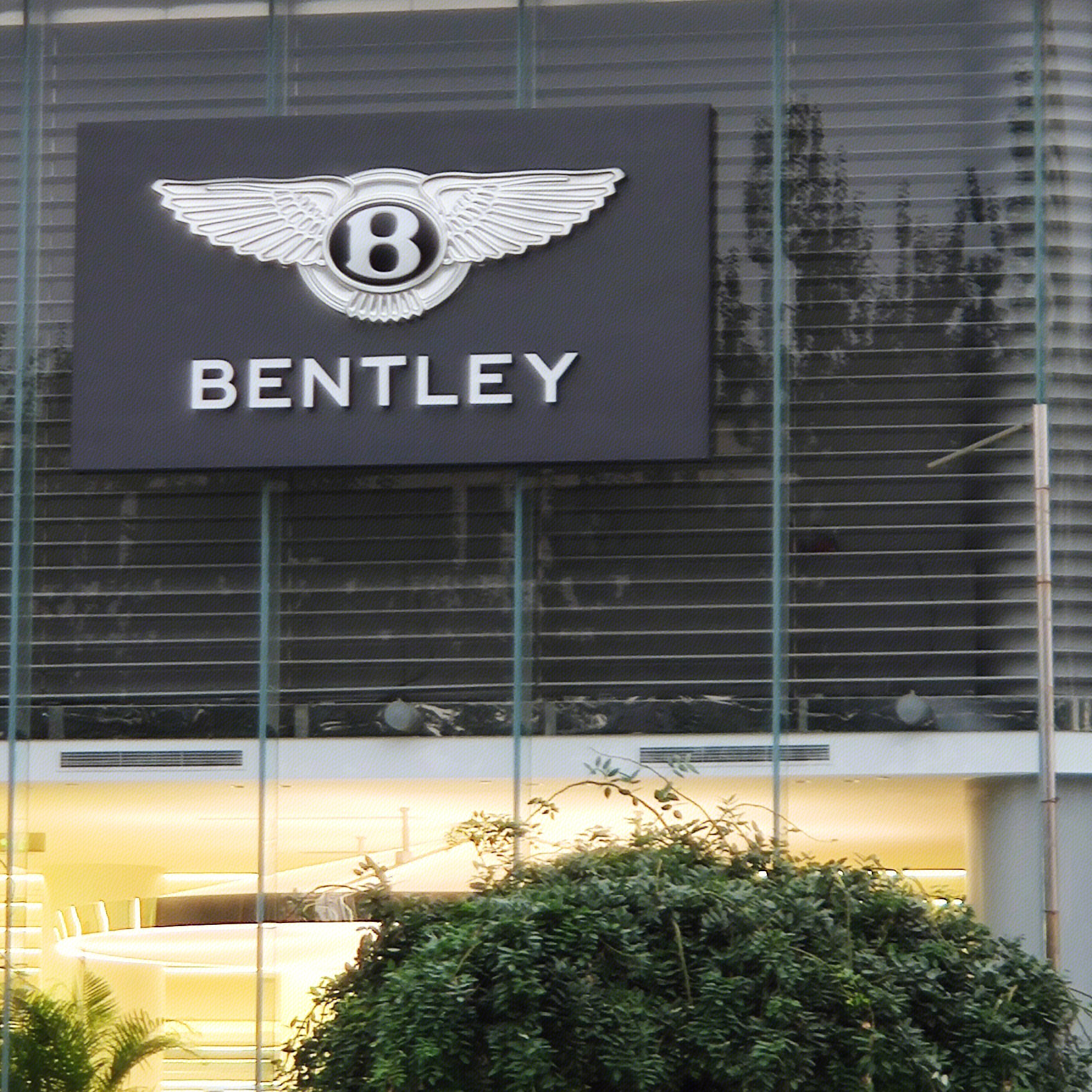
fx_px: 5782
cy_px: 320
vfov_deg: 10.8
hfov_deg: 10.8
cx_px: 408
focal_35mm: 162
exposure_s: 1/50
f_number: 2.2
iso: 126
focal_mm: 6.22
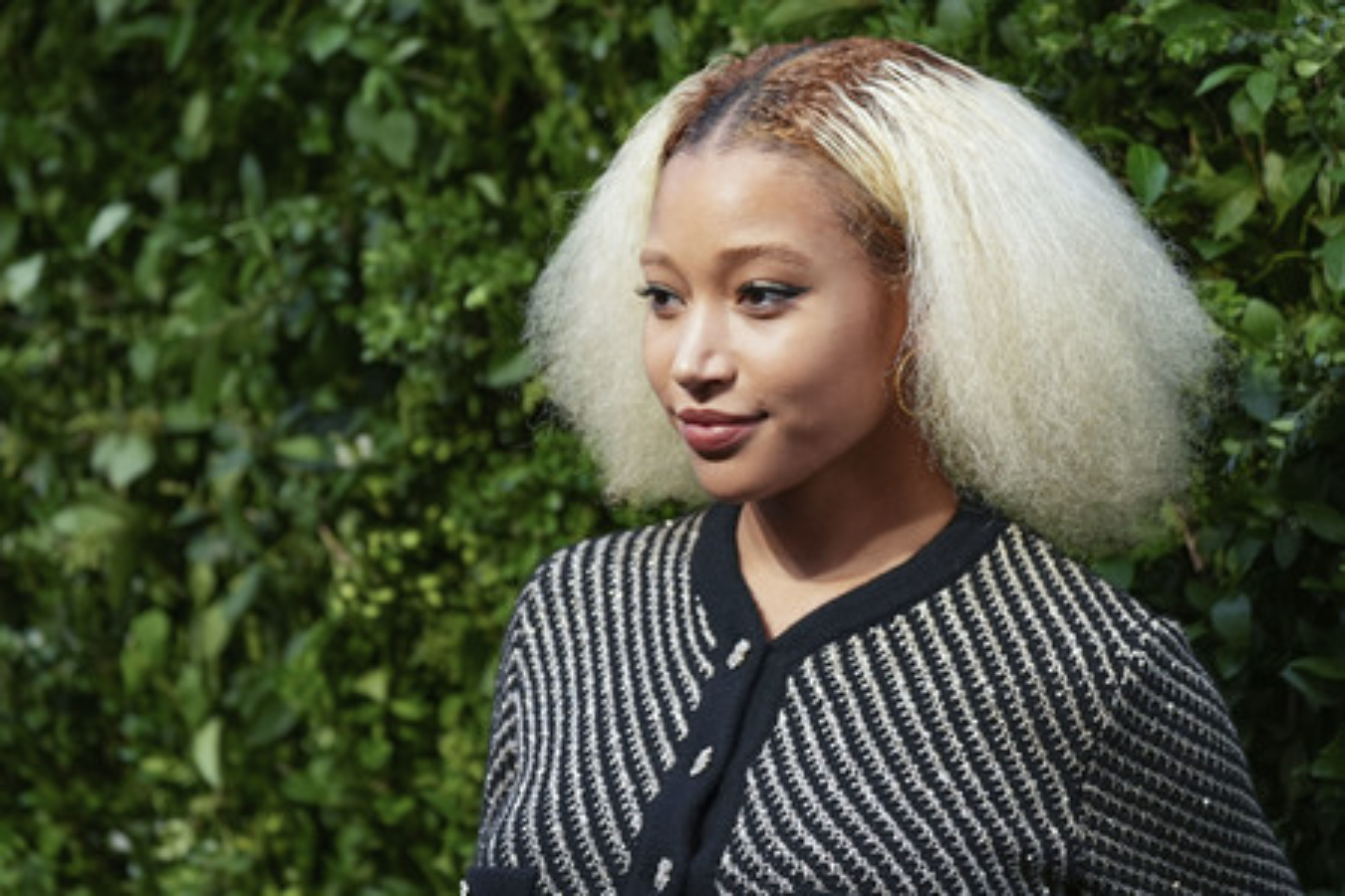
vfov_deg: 9.3
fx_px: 5529
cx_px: 672
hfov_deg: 13.9
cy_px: 448
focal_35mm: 148
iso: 2000
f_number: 5
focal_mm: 148
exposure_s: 1/320
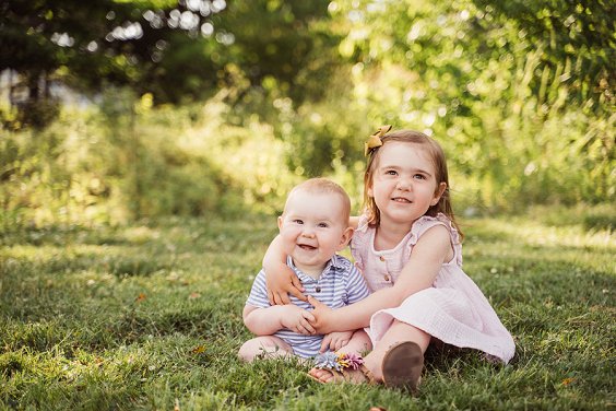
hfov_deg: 27.0
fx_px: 1283
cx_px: 308
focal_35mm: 75
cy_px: 206
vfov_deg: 18.2
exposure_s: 1/640
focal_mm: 75
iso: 320
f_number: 3.2
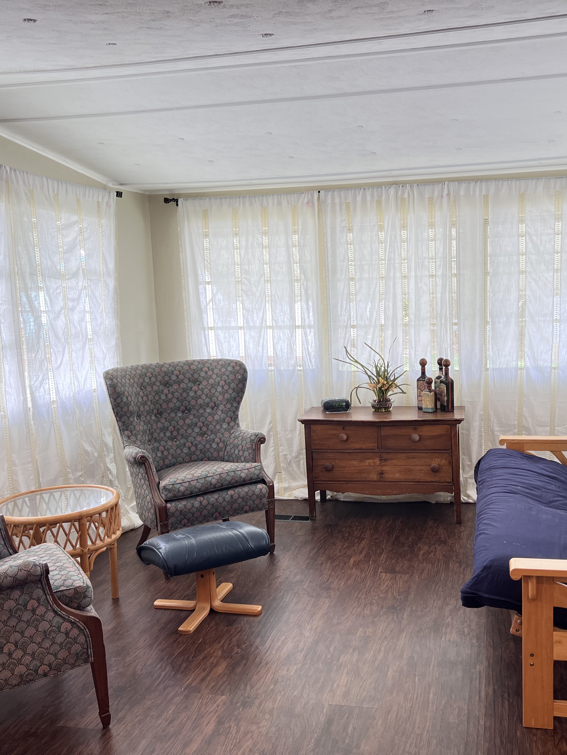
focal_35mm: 35
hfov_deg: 40.6
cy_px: 375
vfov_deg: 52.6
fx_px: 764
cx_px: 330
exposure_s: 1/120
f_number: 1.5
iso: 80
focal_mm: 5.7
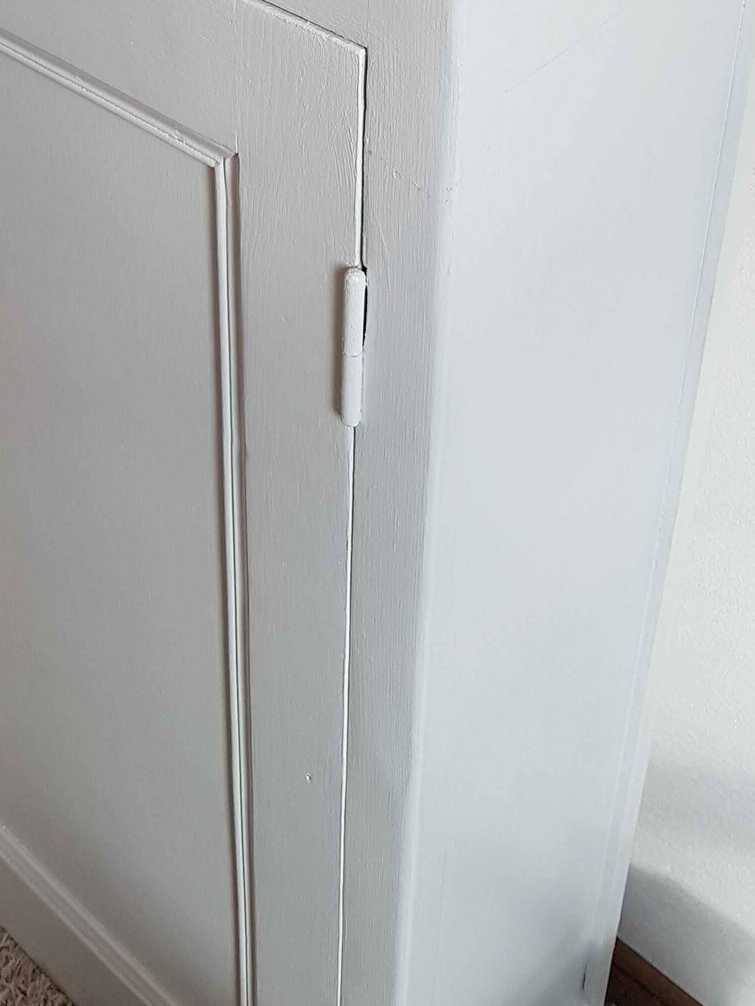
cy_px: 15
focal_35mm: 52
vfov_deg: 33.8
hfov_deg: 27.4
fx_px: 1512
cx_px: 142
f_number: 1.7
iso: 50
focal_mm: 4.2
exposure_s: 1/101
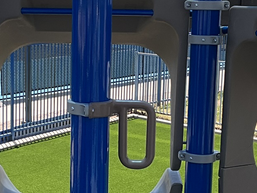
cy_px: 120
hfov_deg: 20.6
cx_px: 86
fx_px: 705
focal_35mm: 95
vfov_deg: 15.6
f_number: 1.8
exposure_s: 1/1121
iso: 25
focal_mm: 3
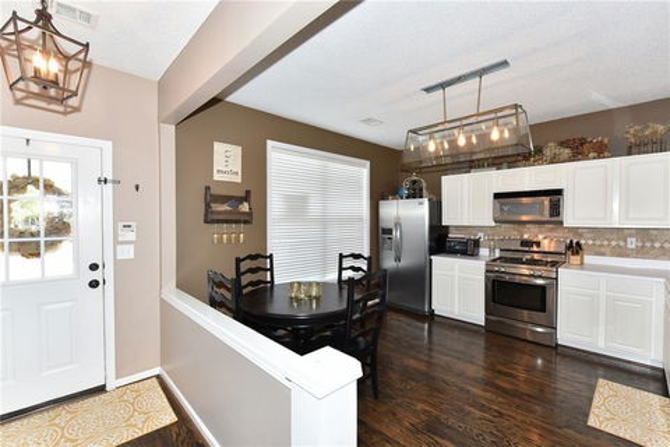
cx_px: 335
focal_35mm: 15
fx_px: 279
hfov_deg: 100.4
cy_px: 224
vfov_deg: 77.3
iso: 800
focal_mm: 15
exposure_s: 1/60
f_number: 8
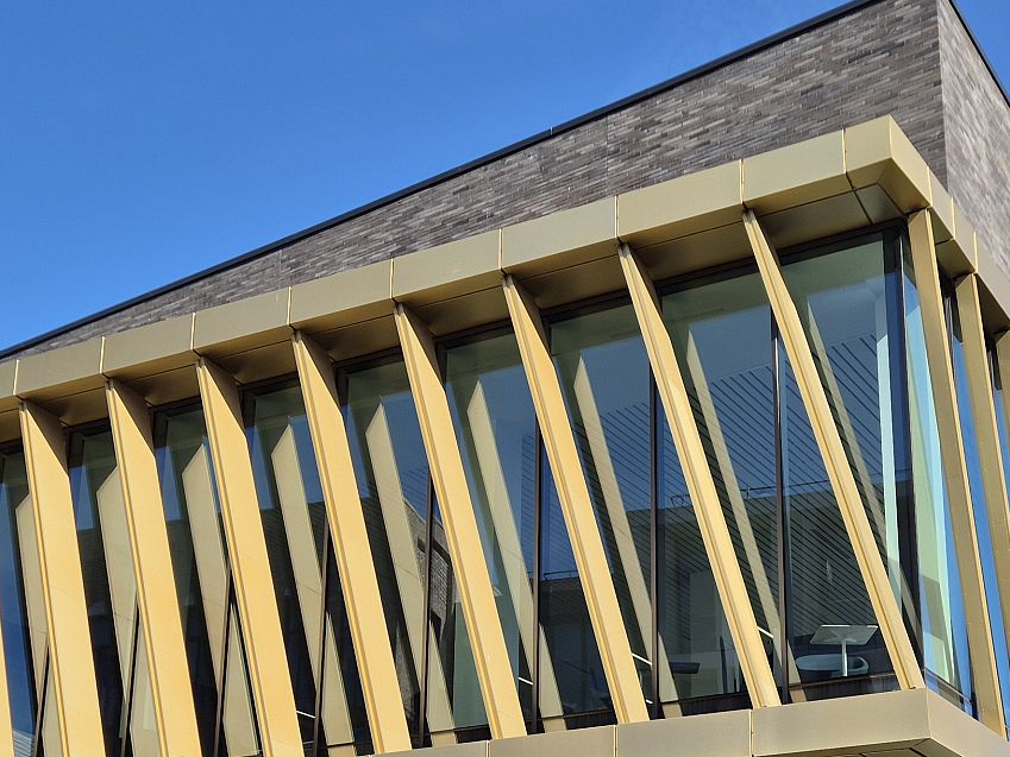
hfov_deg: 36.7
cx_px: 600
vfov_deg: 26.8
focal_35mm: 52
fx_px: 1517
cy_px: 720
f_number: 1.8
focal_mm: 5.4
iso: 25
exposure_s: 1/1148
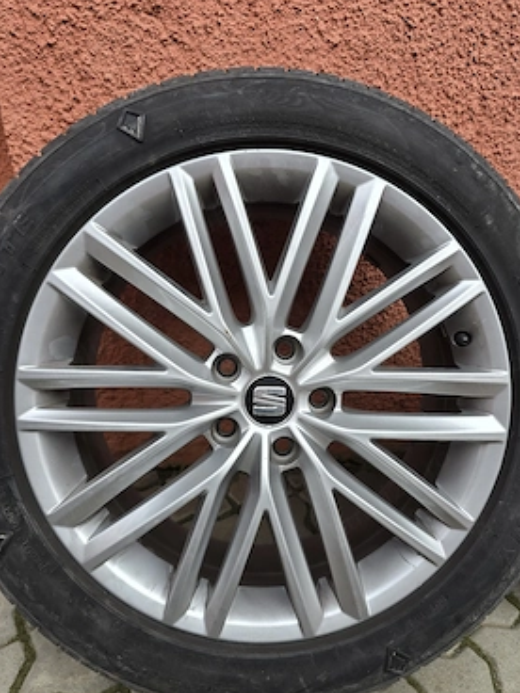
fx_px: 501
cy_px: 371
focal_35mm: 25
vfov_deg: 69.3
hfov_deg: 54.8
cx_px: 281
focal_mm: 6.3
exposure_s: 1/182
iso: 20
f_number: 1.7
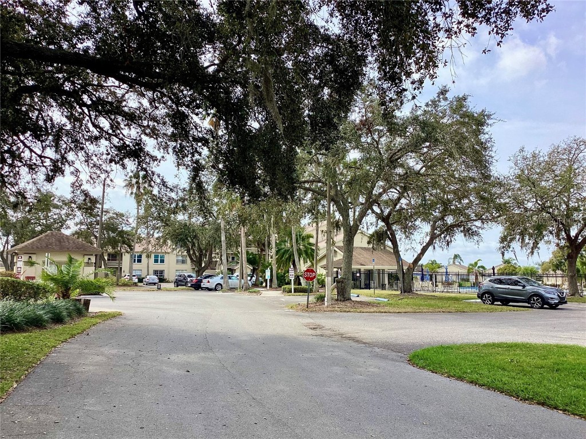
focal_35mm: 31
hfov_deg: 58.4
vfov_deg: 45.4
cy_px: 220
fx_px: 525
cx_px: 293
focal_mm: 3.3
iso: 25
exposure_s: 1/916
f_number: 2.4
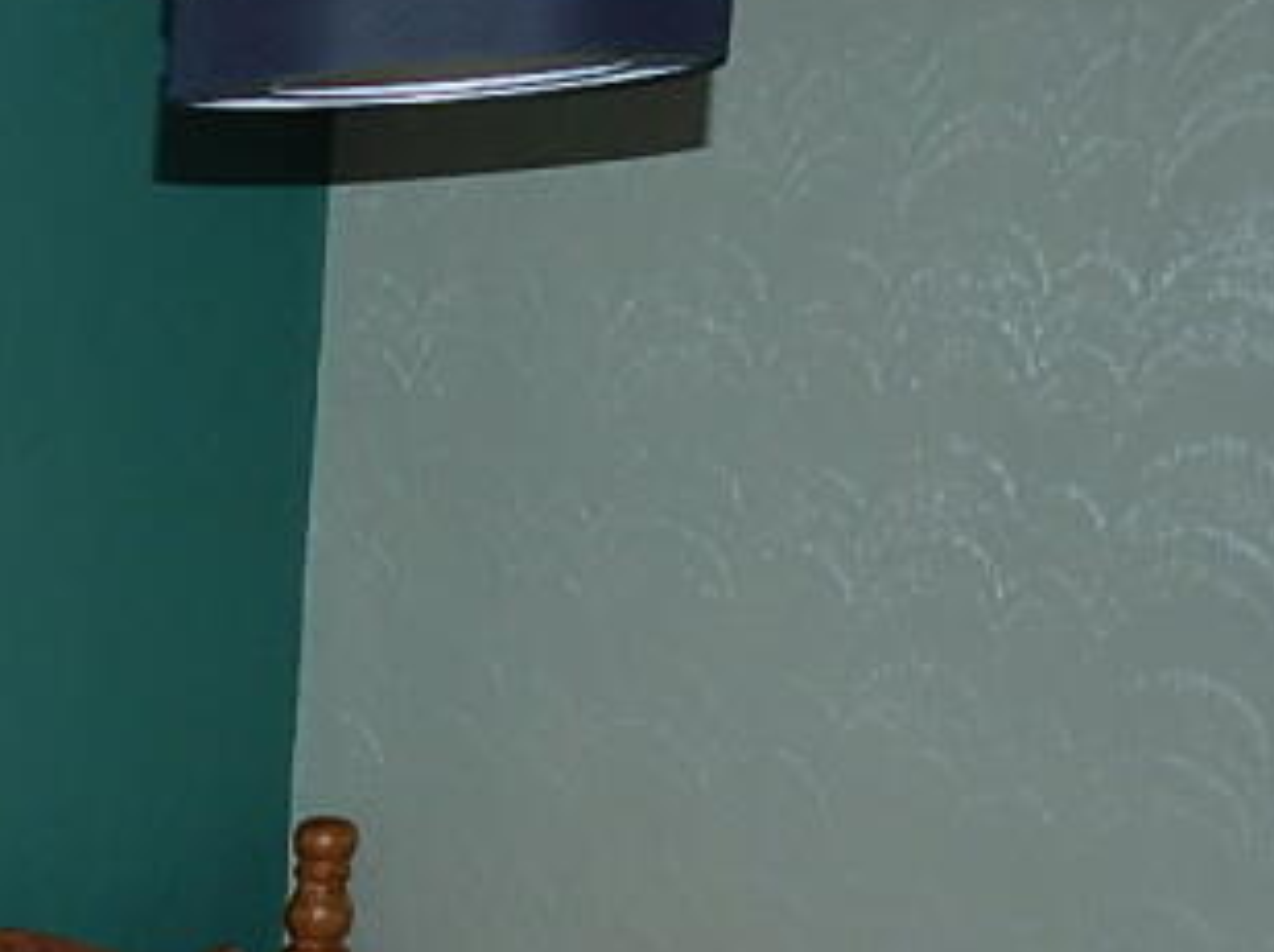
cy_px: 1356
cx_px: -672
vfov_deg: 18.3
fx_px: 2684
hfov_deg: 21.9
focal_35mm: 73
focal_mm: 4
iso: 125
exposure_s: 1/30
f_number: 3
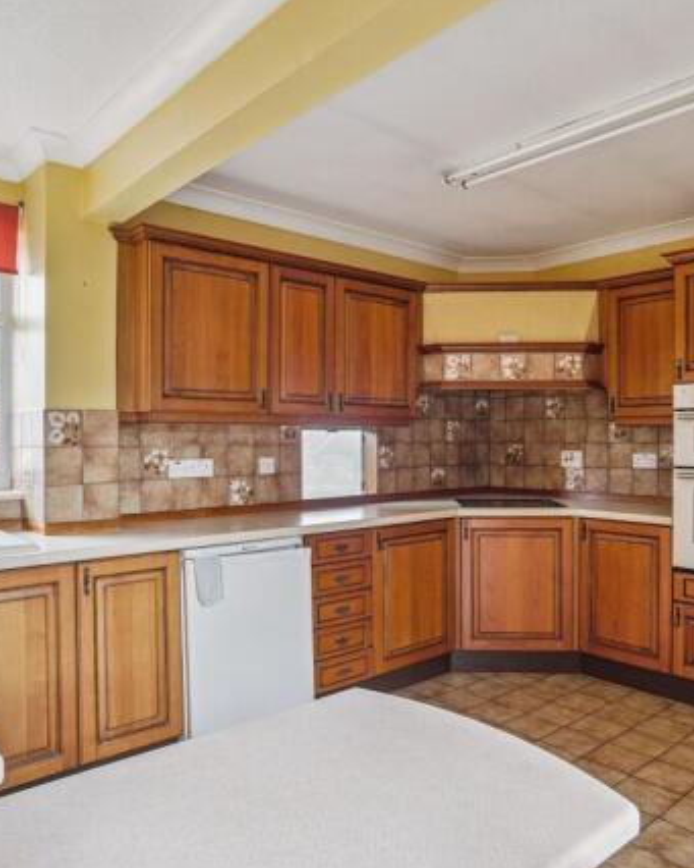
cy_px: 441
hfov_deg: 54.9
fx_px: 667
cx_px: 359
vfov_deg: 66.0
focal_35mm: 26
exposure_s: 1/40
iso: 320
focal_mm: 18
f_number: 5
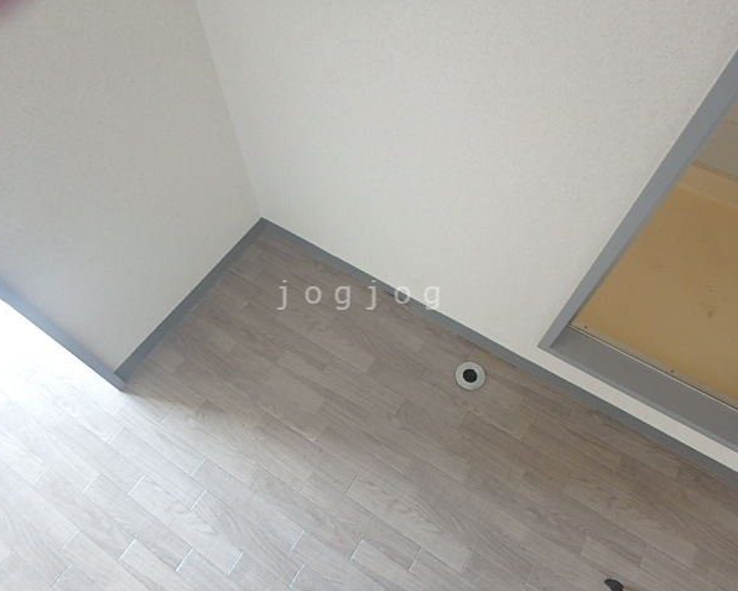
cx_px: 362
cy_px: 295
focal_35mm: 22
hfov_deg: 75.0
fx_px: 481
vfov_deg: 63.1
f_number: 3.5
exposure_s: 1/30
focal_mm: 3.7
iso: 320
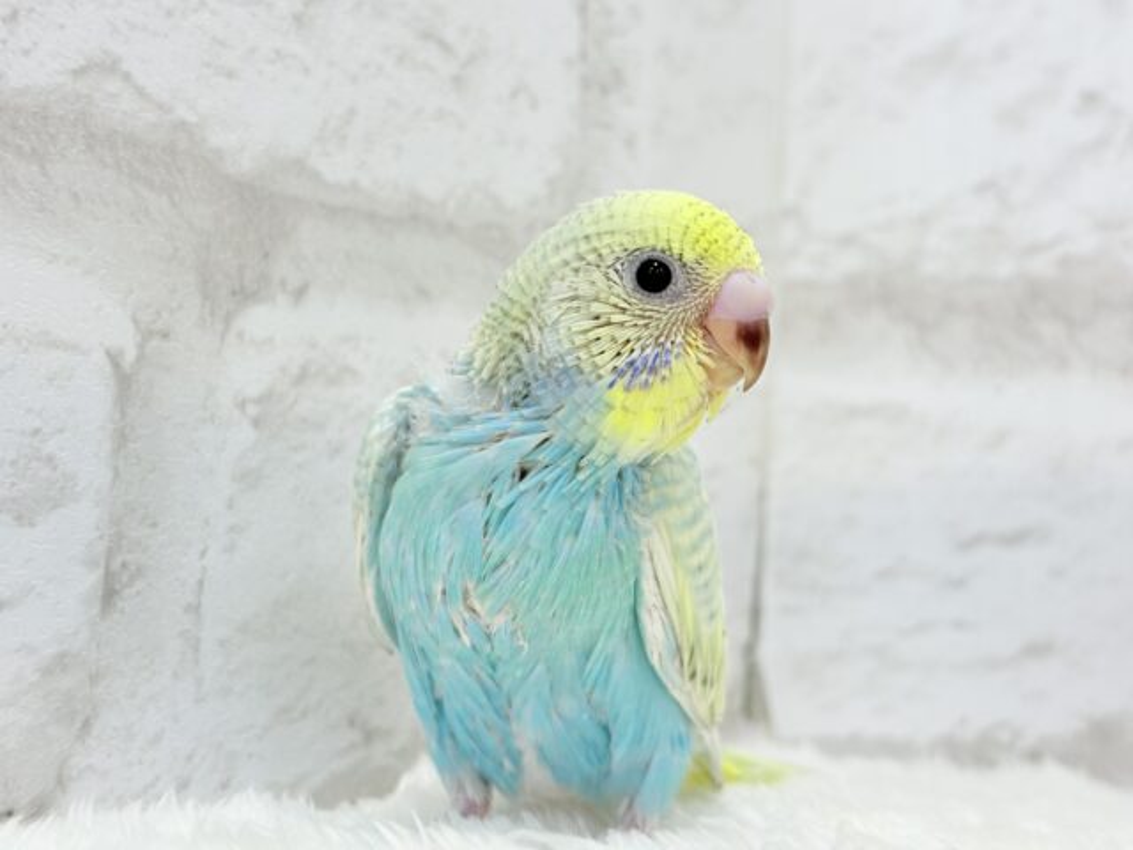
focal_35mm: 52
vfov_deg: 28.0
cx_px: 566
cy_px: 425
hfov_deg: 36.8
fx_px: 1702
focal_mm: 5.96
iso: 64
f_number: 1.6
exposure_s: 1/100
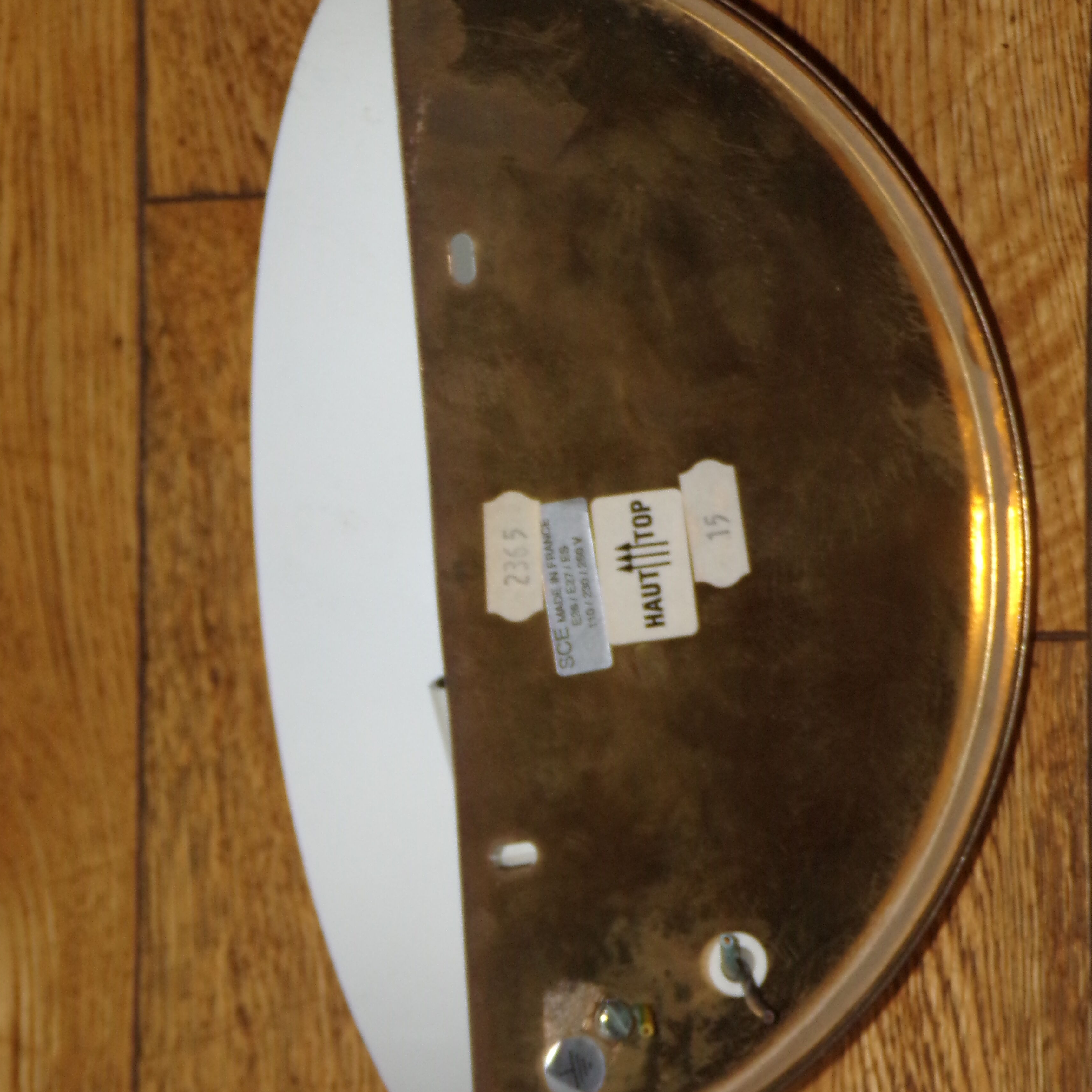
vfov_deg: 11.3
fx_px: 5532
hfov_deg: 11.3
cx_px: 544
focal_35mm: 155
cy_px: 565
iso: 200
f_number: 4.4
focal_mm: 23.5
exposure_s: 1/100
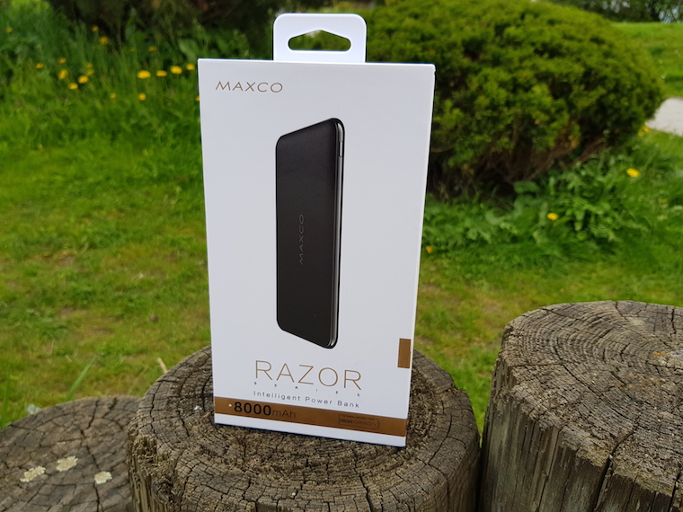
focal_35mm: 26
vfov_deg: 53.1
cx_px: 342
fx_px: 513
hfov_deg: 67.3
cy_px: 256
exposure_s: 1/210
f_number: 1.7
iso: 40
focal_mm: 4.2
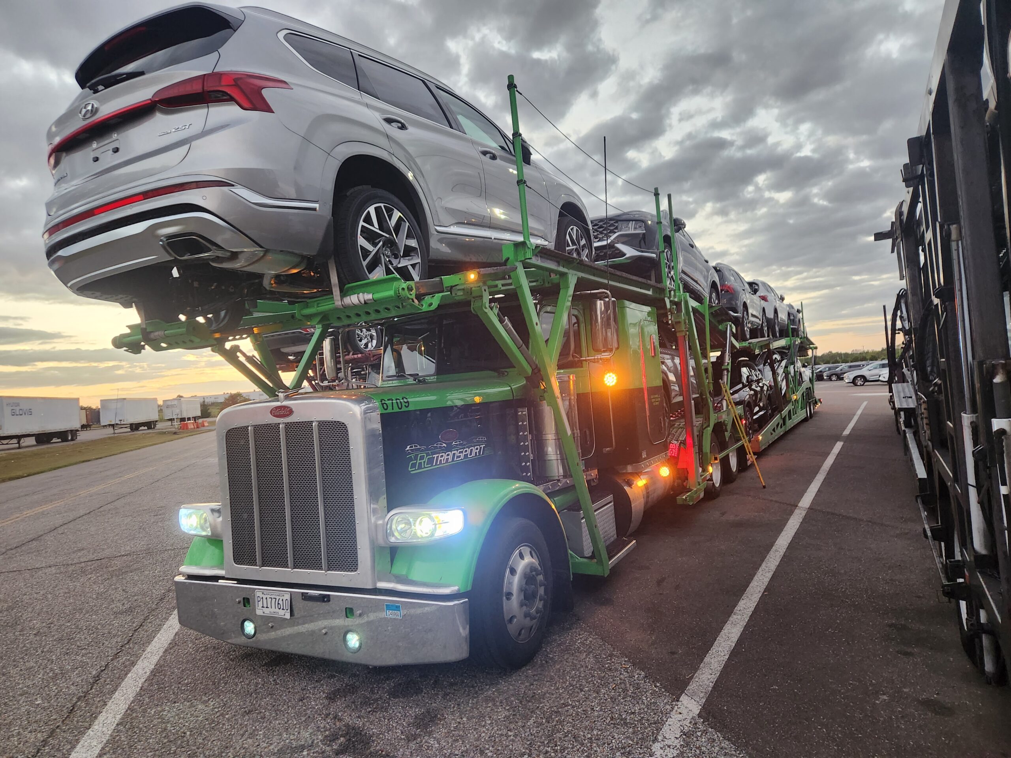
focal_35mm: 23
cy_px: 379
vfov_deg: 58.9
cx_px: 506
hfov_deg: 73.9
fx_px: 672
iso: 320
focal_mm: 5.4
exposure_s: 1/120
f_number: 1.8
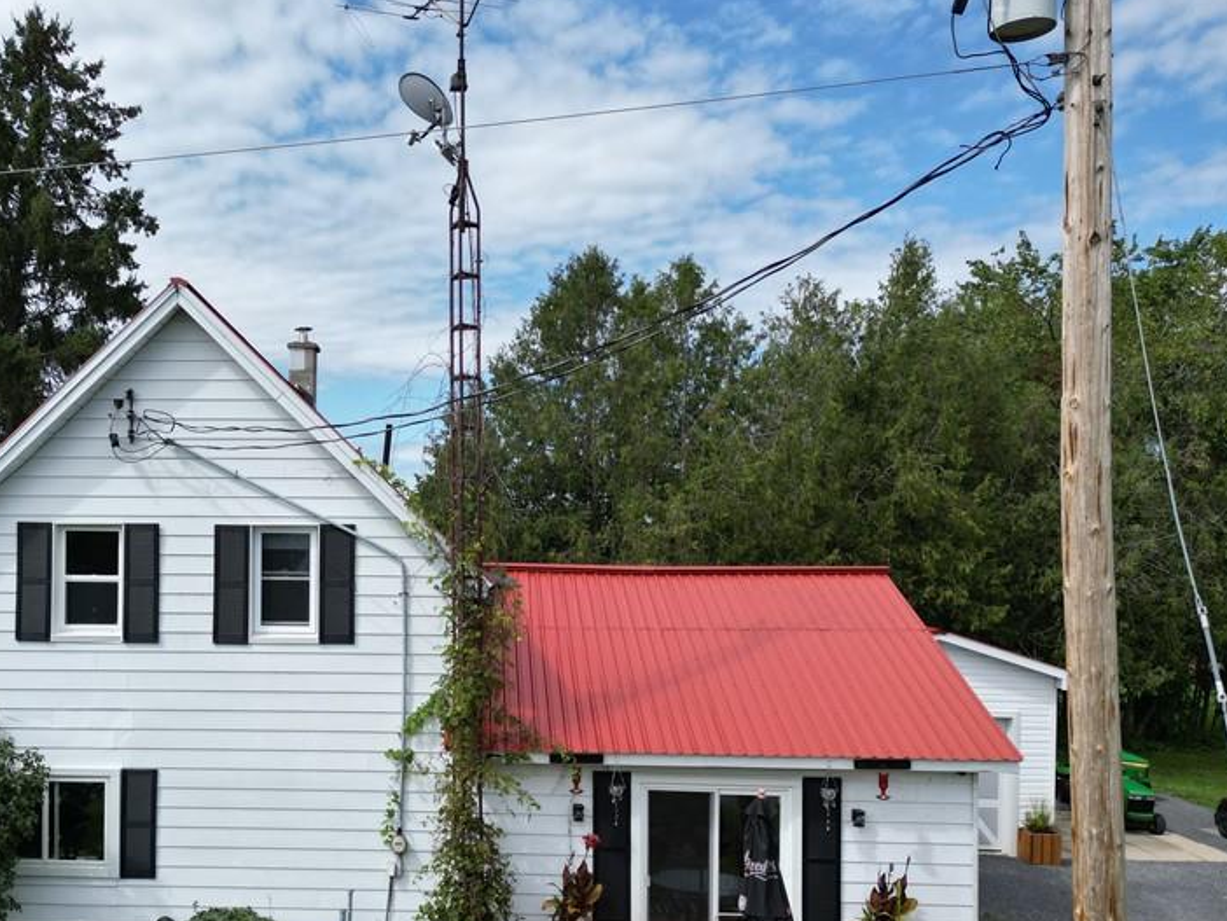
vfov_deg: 40.4
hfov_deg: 51.5
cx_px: 400
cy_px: 577
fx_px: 1241
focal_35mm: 35
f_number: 1.7
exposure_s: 1/2500
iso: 110
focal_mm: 6.72
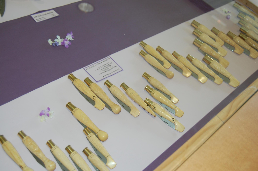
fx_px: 301
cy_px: 86
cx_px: 129
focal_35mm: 42
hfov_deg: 46.4
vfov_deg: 31.8
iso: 400
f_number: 4.2
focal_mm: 28
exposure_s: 1/60
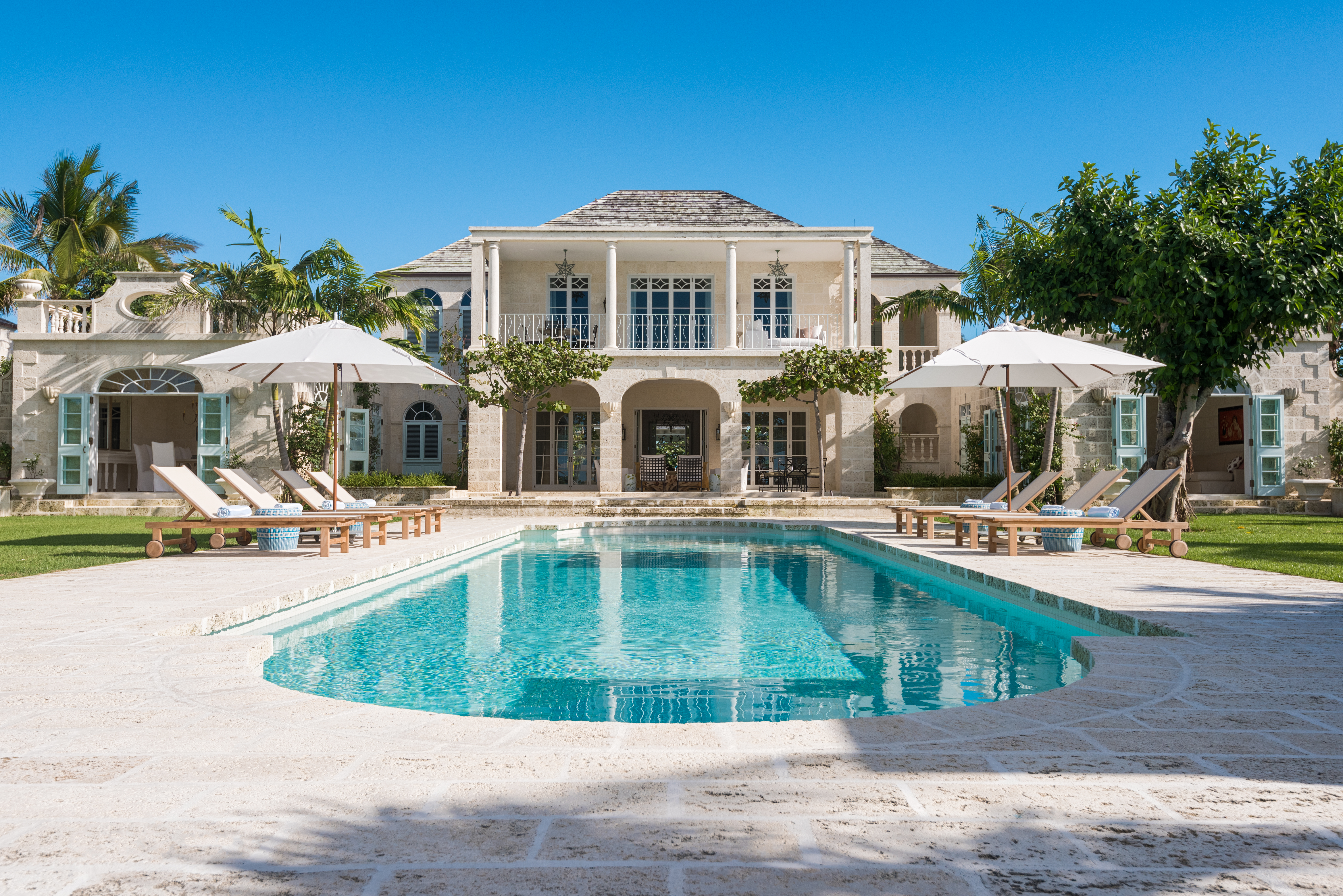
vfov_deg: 45.0
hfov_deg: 63.6
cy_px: 448
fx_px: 1082
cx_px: 672
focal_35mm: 29
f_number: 8
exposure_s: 1/640
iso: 250
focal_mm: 29
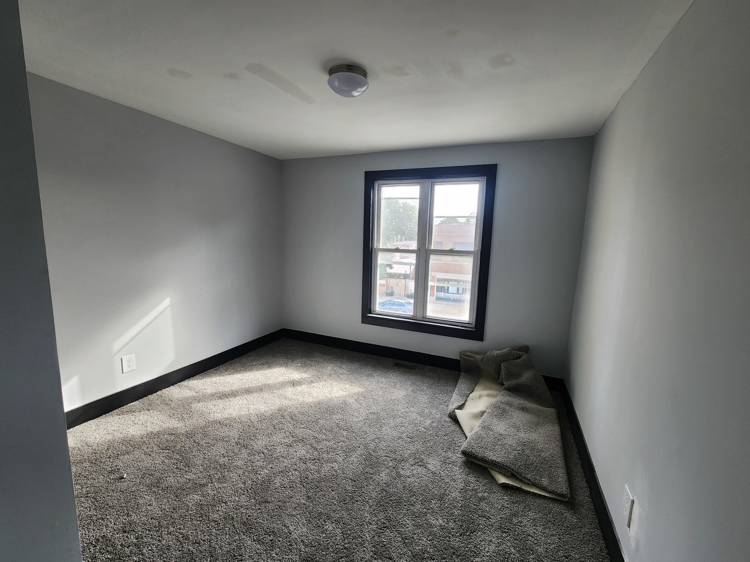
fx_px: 282
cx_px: 375
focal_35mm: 13
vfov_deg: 89.9
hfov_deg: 106.2
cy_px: 281
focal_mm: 2.2
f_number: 2.2
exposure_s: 1/120
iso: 80
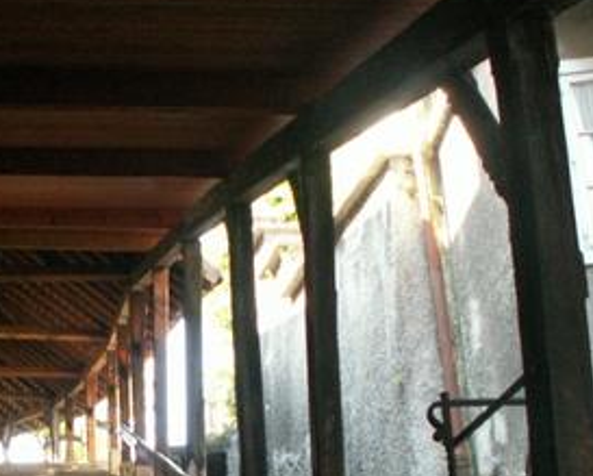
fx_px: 1406
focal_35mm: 80
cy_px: 419
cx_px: 124
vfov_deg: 18.9
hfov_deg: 23.5
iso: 160
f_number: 2.8
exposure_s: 1/30
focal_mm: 5.86
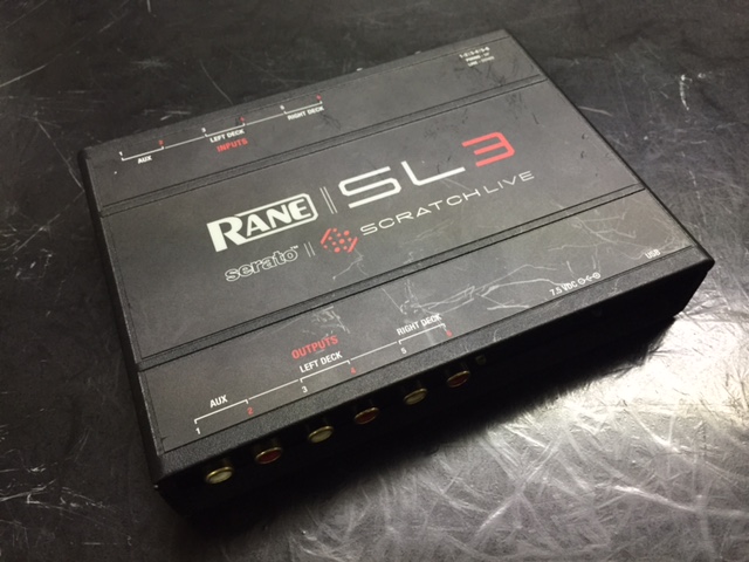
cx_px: 374
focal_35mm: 29
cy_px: 281
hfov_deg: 61.7
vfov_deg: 48.2
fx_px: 627
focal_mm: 4.15
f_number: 2.2
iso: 125
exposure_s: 1/30
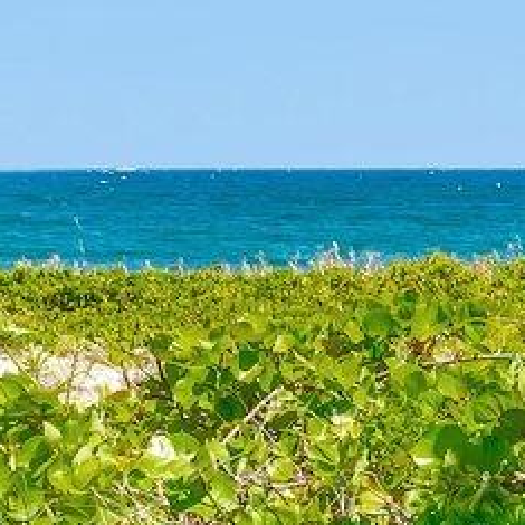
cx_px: 1139
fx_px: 3054
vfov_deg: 9.8
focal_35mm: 178
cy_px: 95
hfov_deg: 9.1
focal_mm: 24
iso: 400
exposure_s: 1/400
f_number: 8
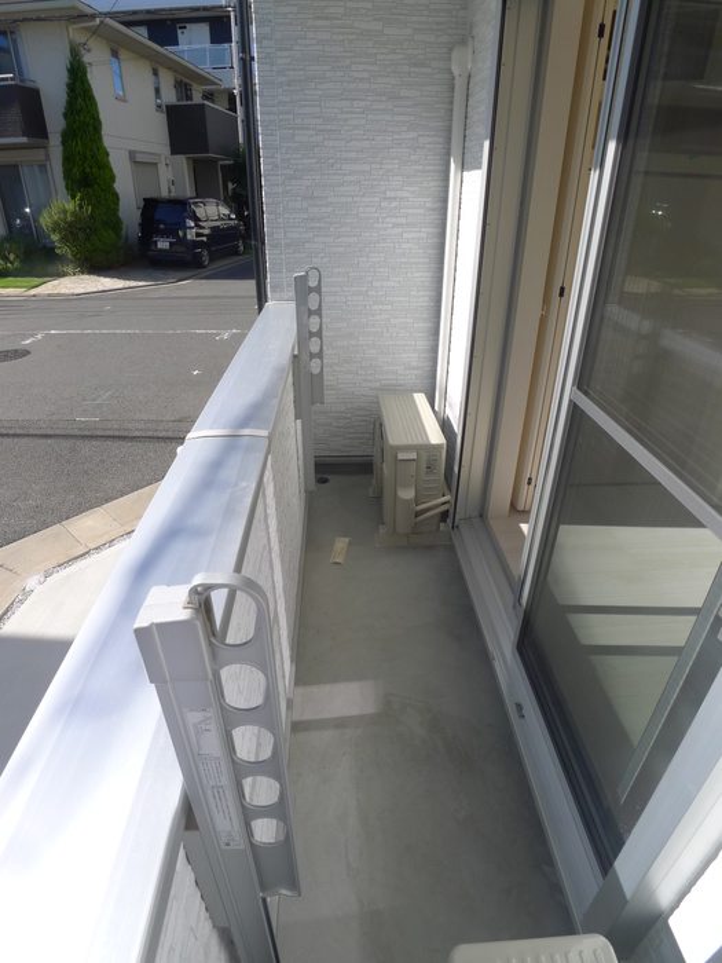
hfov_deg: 56.8
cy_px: 482
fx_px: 667
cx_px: 361
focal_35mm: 24
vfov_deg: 71.6
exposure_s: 1/500
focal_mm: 5.1
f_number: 4
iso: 80
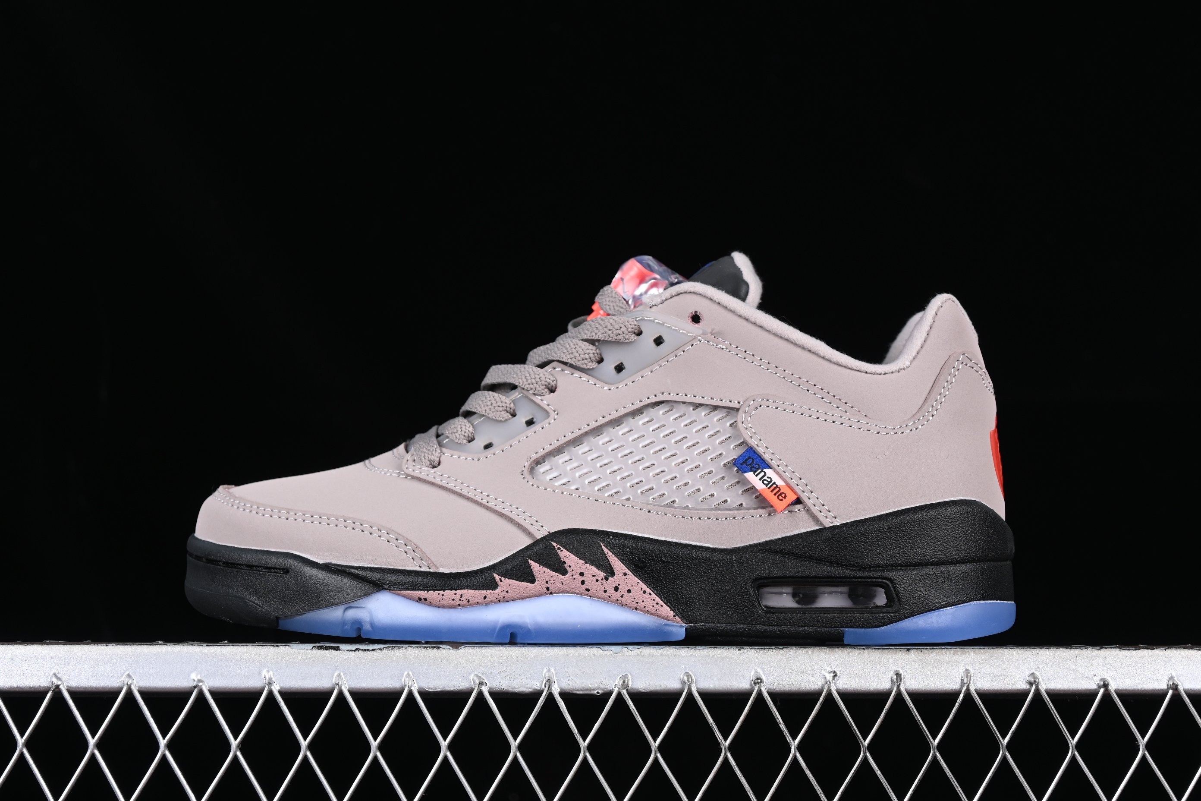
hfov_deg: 27.0
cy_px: 400
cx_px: 600
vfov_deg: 18.2
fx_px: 2502
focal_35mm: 75
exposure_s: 1/60
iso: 160
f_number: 6.3
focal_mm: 50
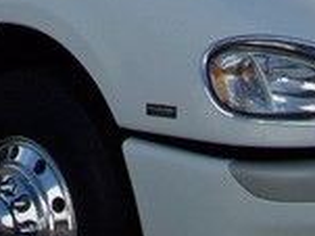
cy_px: -118
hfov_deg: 11.6
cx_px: -50
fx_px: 1518
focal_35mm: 167
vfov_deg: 8.7
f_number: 4
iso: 72
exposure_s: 1/800
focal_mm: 5.85
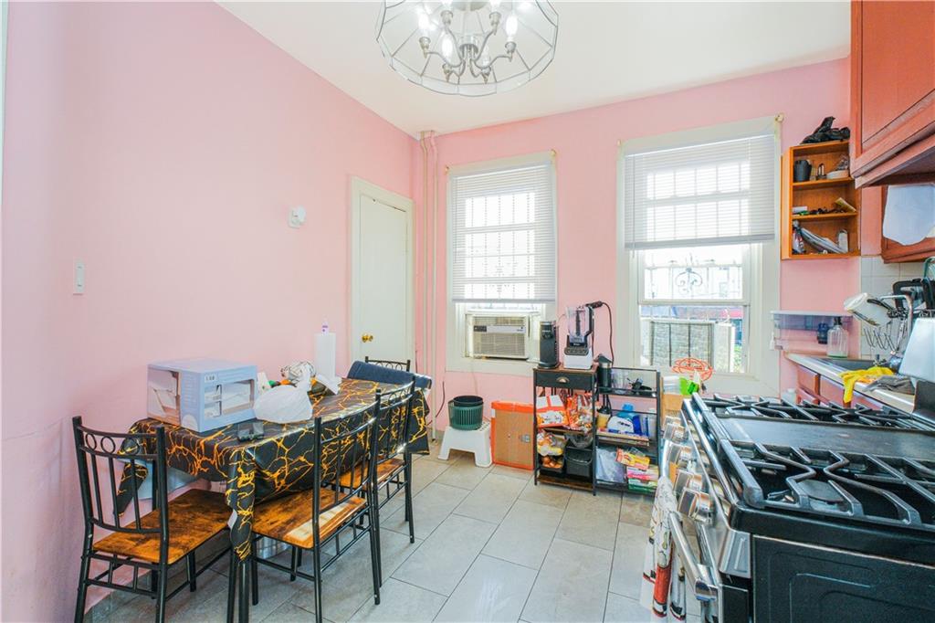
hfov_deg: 100.4
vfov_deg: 77.3
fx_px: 389
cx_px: 468
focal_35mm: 15
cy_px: 312
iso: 1250
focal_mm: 10
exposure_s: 1/60
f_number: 10
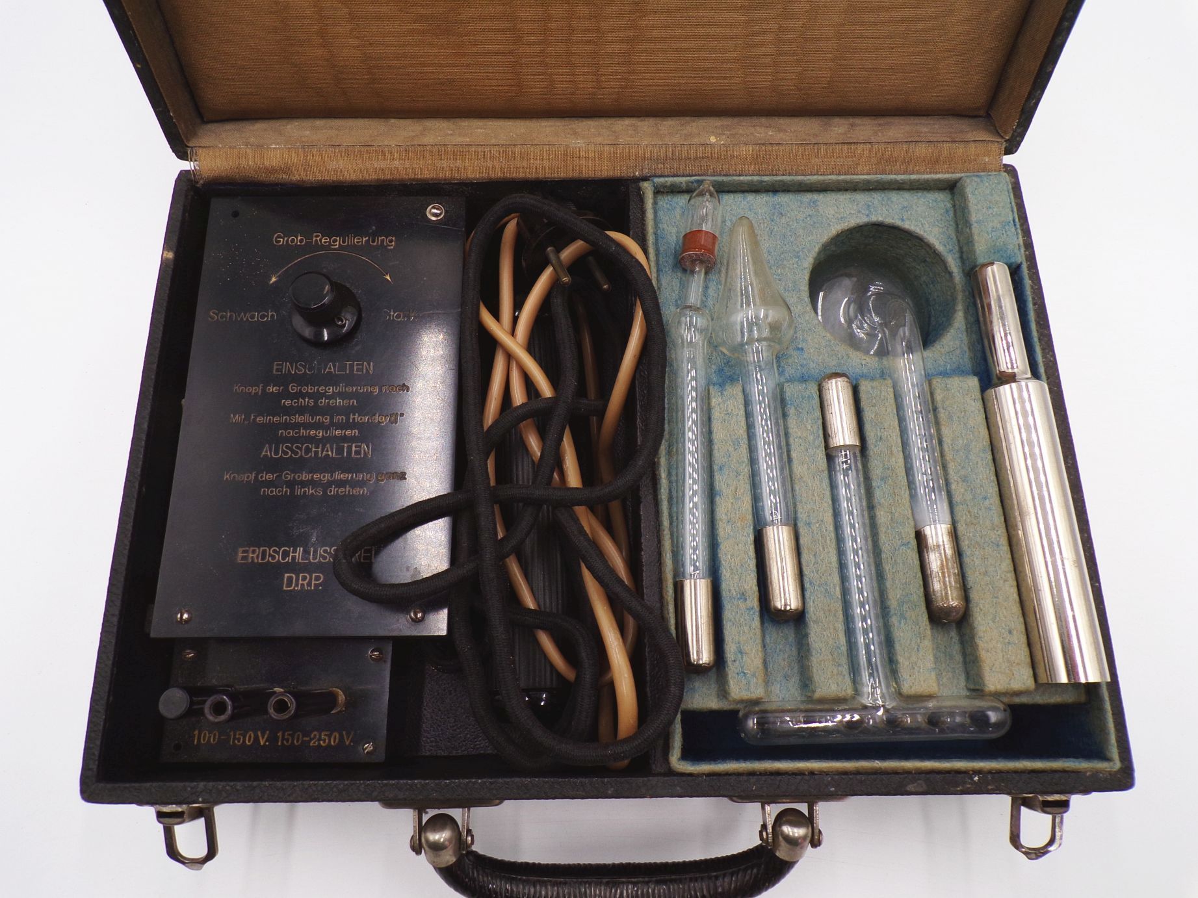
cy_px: 449
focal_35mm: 24
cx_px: 599
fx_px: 831
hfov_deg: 71.6
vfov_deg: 56.8
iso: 80
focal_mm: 4.3
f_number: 4.4
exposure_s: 1/42
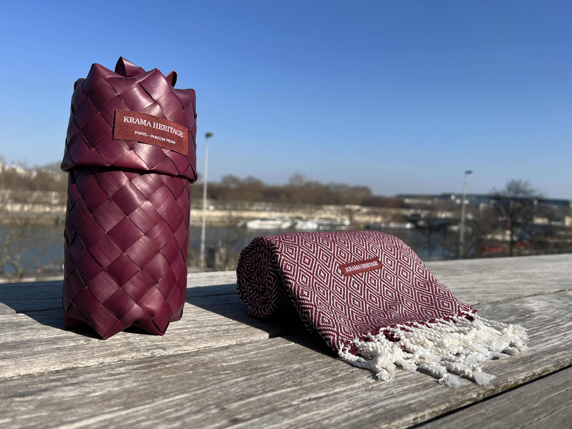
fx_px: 430
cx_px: 286
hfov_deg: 67.3
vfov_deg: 53.1
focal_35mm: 26
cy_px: 214
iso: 50
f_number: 1.5
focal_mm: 5.7
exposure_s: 1/4831
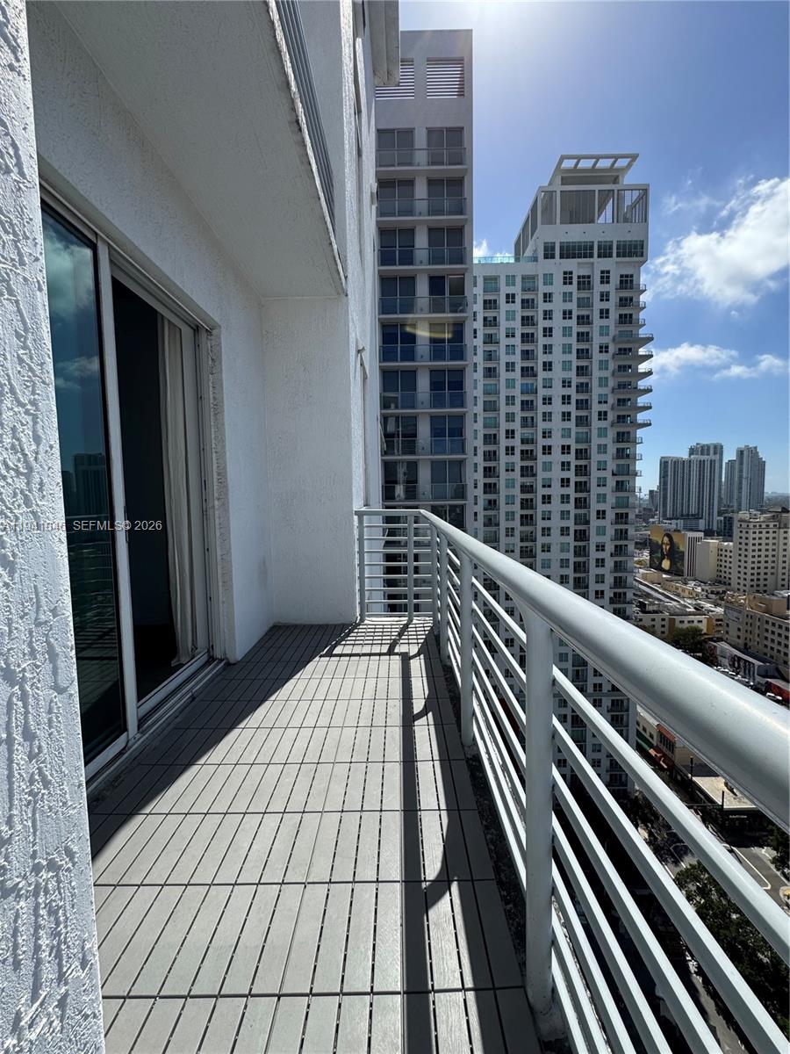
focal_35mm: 14
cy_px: 527
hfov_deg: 85.7
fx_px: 426
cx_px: 395
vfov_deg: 102.1
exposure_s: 1/2674
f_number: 2.2
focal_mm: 2.22
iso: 50
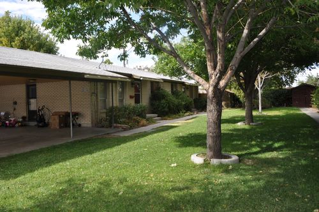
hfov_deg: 62.0
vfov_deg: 43.5
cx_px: 160
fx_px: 265
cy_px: 106
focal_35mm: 30
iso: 200
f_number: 8
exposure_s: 1/200
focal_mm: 20
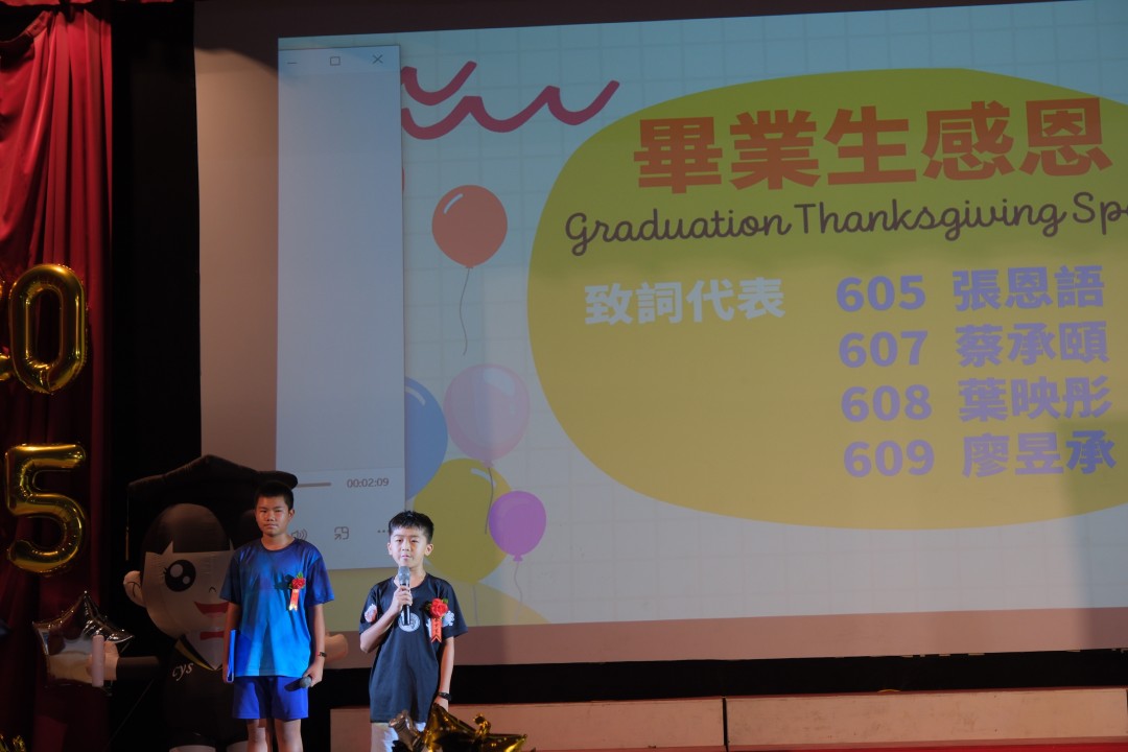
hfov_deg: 35.6
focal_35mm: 56
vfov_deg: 24.2
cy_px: 376
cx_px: 564
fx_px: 1755
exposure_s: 1/60
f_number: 2.8
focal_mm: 37.6
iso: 500
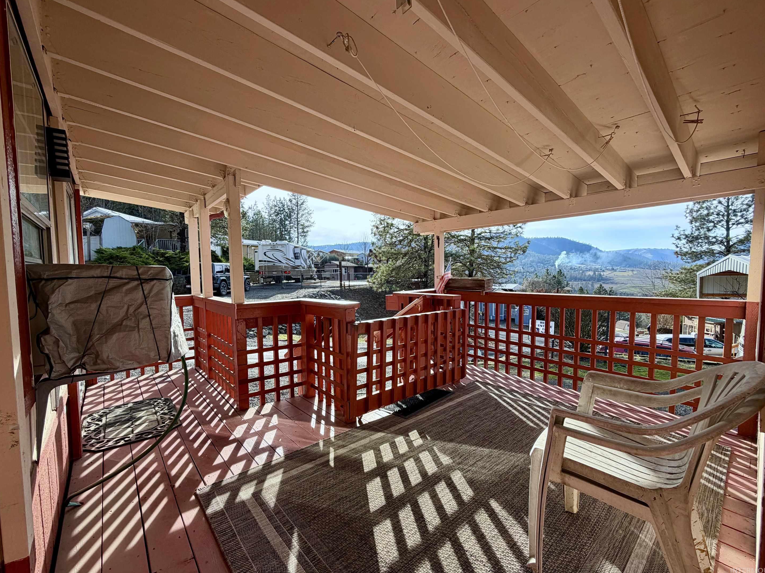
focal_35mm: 15
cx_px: 382
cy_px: 291
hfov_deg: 98.2
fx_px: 331
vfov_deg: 81.7
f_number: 2.2
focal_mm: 2.22
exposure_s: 1/346
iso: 50
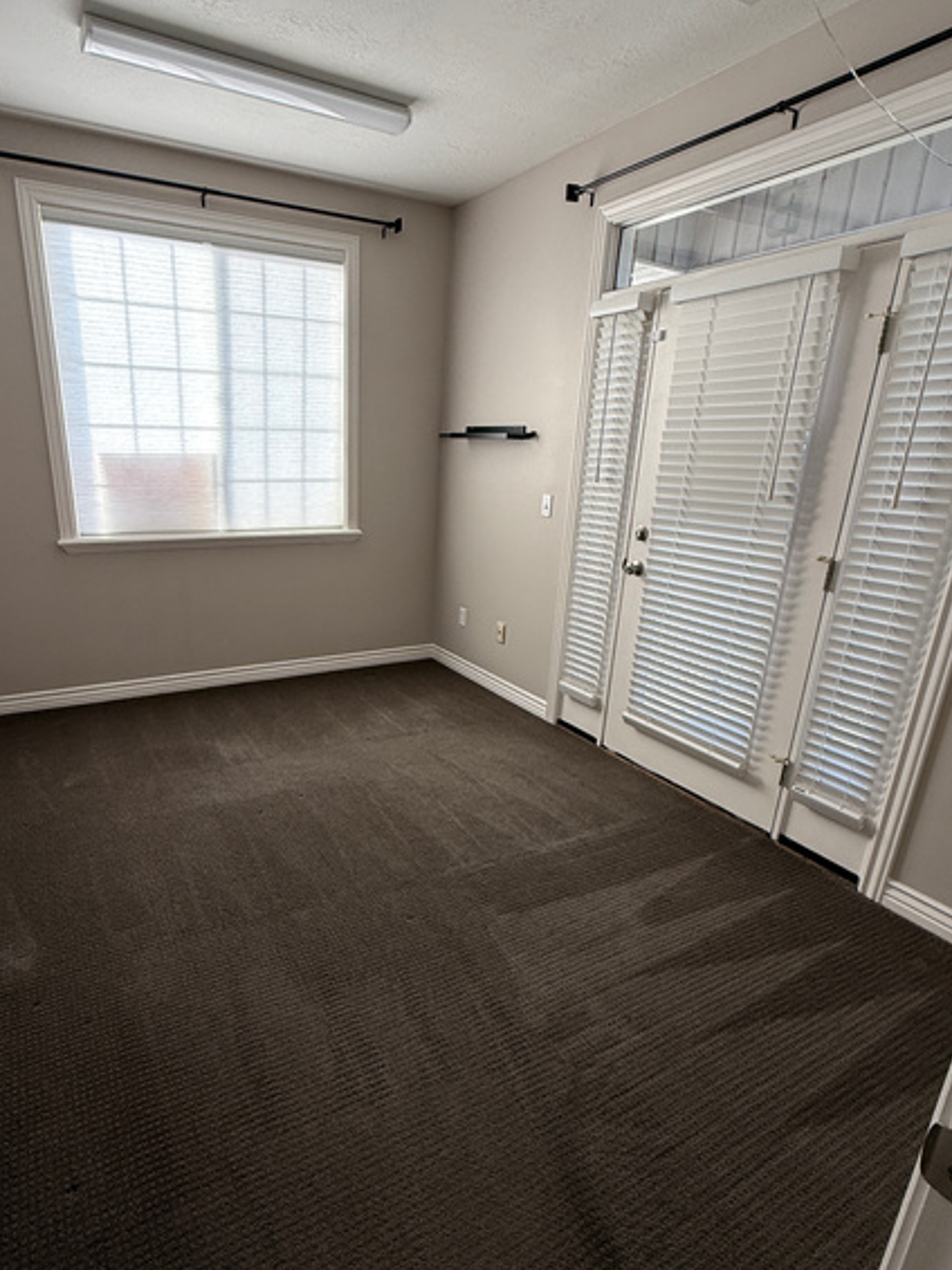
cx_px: 393
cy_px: 671
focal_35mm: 19
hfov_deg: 68.1
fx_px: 697
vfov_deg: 84.6
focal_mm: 2.22
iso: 64
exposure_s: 1/180
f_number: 2.2
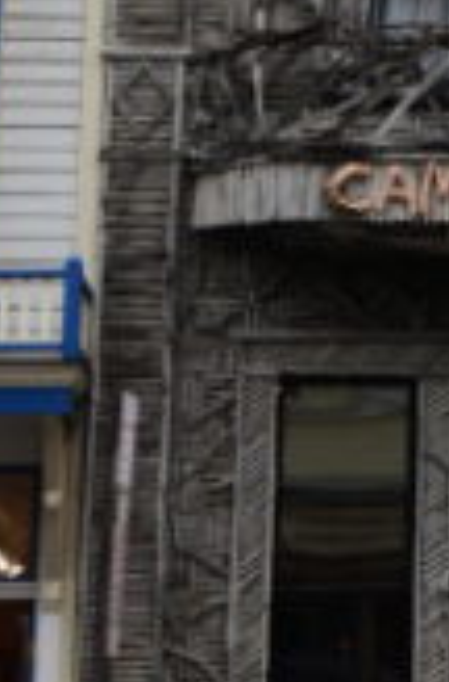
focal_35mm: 145
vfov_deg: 13.5
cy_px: -277
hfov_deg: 8.8
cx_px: 935
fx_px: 2742
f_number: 8
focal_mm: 21
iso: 110
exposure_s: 1/250
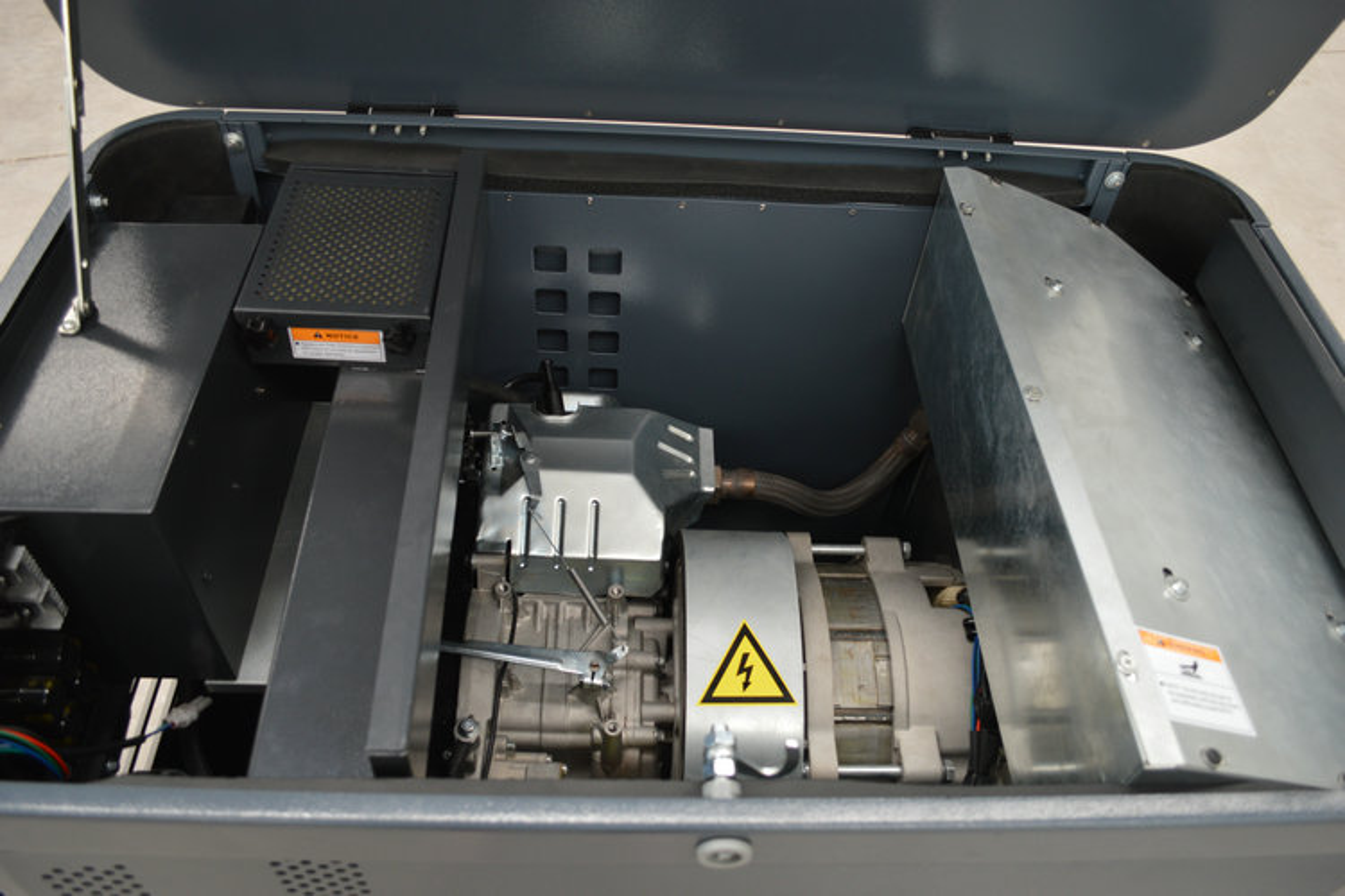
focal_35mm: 27
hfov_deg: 67.4
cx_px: 672
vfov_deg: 47.9
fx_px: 1009
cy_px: 448
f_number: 3.5
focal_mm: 18
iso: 400
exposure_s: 1/15
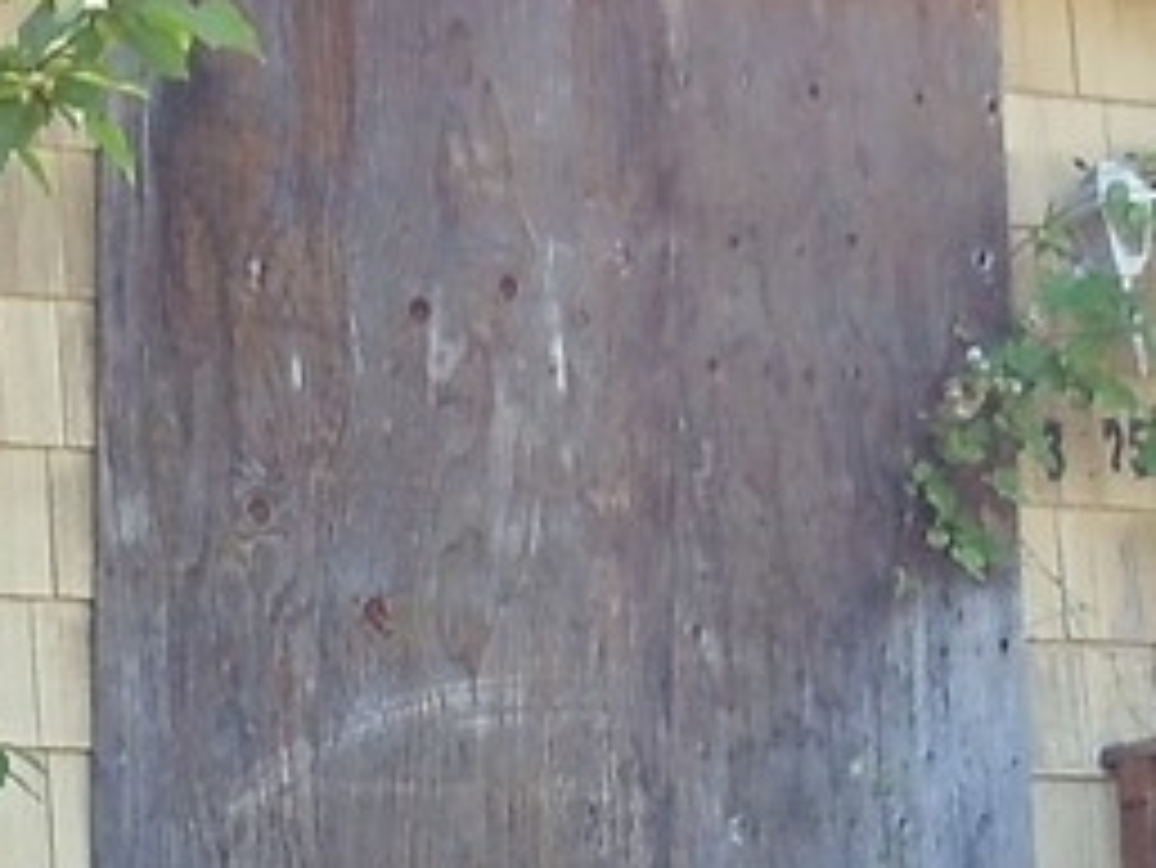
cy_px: 1030
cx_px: 369
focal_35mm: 274
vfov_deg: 5.4
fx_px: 9154
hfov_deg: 7.2
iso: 160
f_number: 3.5
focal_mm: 6
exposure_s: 1/60
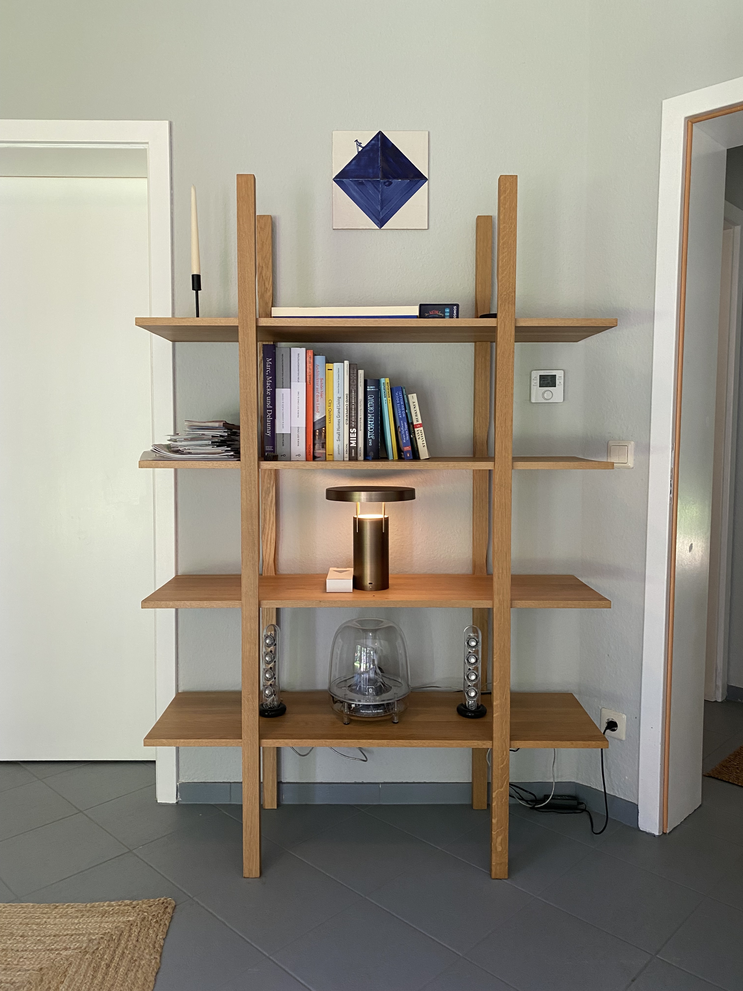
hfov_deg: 53.1
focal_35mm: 26
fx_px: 744
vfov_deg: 67.3
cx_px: 372
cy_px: 496
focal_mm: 4.25
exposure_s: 1/62
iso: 125
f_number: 1.8
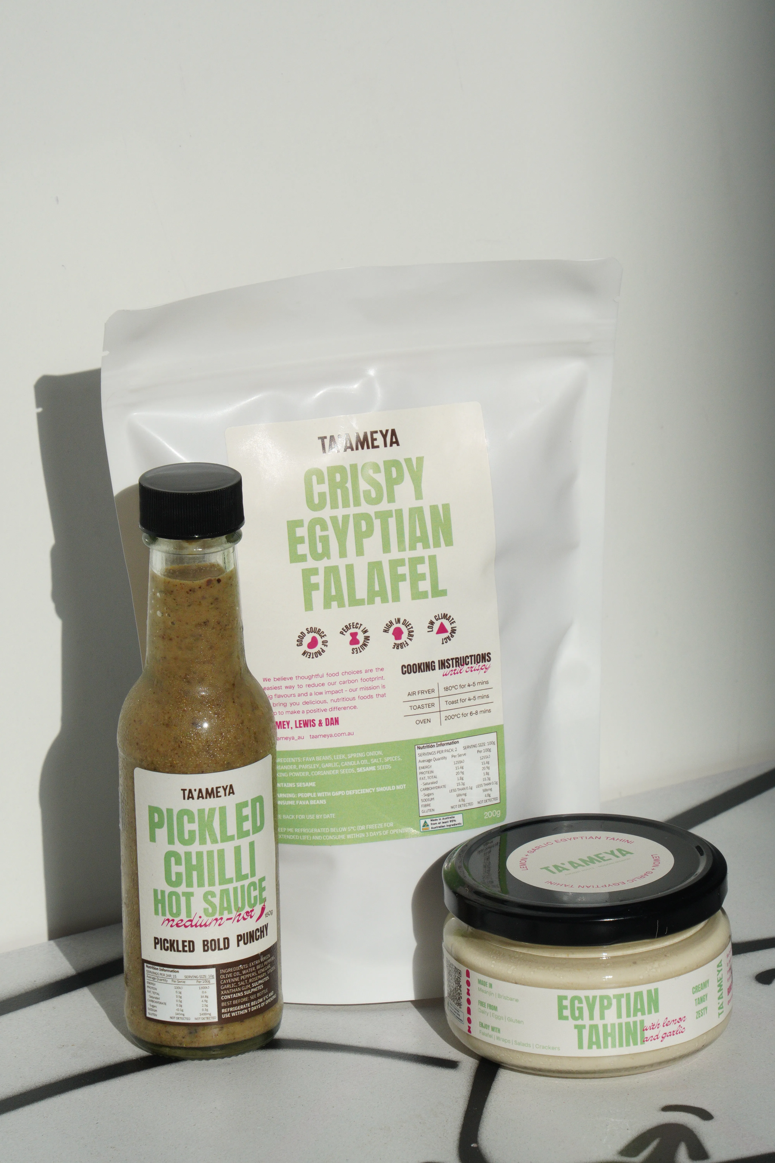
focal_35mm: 252
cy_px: 582
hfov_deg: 5.5
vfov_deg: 8.2
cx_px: 388
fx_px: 8137
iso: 640
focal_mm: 168
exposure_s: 1/1250
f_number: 14
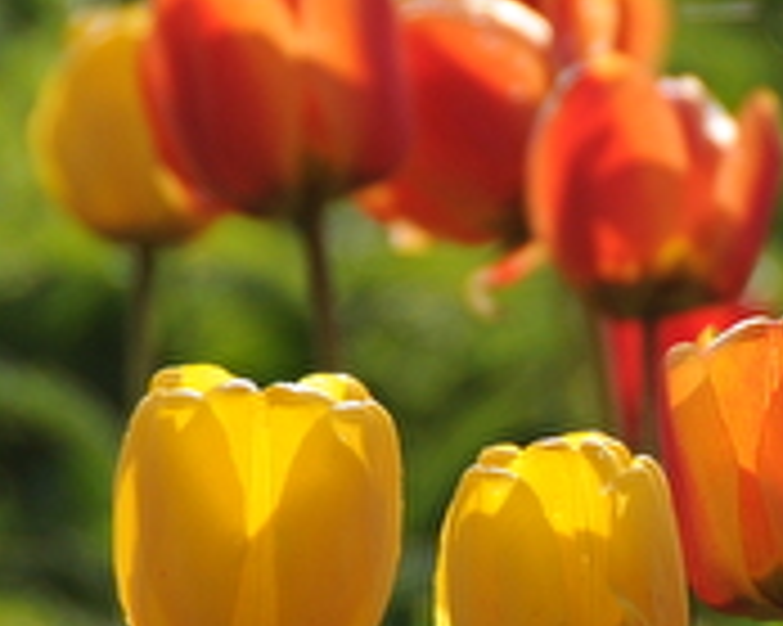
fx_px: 28488
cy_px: 405
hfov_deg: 1.6
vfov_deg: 1.3
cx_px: 1220
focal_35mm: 1230
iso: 200
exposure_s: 1/500
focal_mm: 200
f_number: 6.3
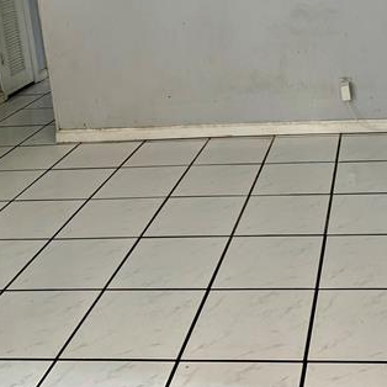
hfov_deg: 30.9
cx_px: 309
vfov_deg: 30.0
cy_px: 25
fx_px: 683
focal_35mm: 54
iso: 400
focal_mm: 6.76
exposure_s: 1/60
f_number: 1.78
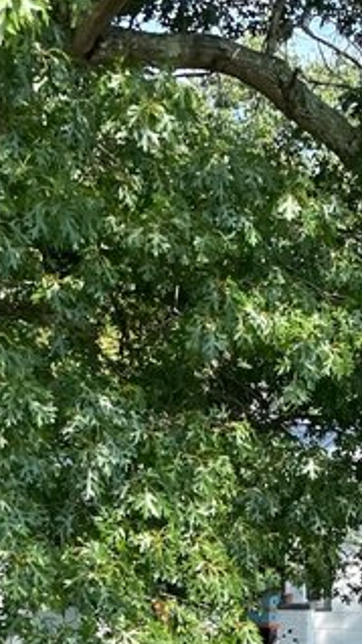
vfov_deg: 19.7
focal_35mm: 101
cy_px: 811
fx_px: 1723
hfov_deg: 12.0
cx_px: 157
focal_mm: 4.2
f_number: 1.6
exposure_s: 1/1575
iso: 32
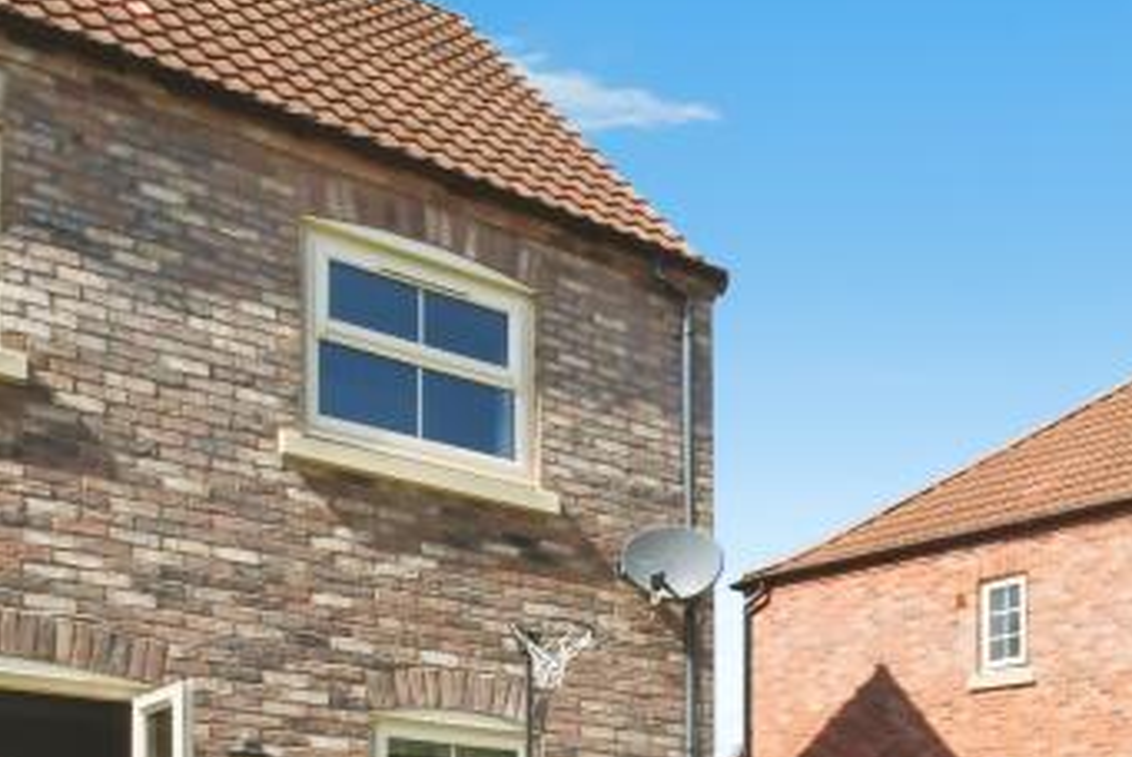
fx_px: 1416
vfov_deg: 26.3
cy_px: 935
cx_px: 1165
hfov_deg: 38.1
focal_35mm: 45
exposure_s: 1/250
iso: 800
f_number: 20
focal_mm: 10
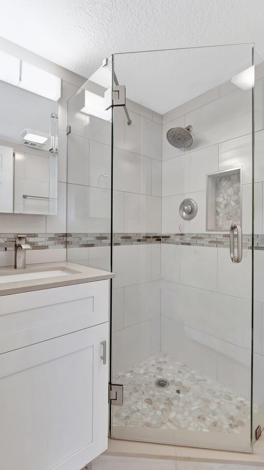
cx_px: 142
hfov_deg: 63.8
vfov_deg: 95.9
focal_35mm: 17
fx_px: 212
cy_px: 231
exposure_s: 1/10
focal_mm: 10
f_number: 8
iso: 640
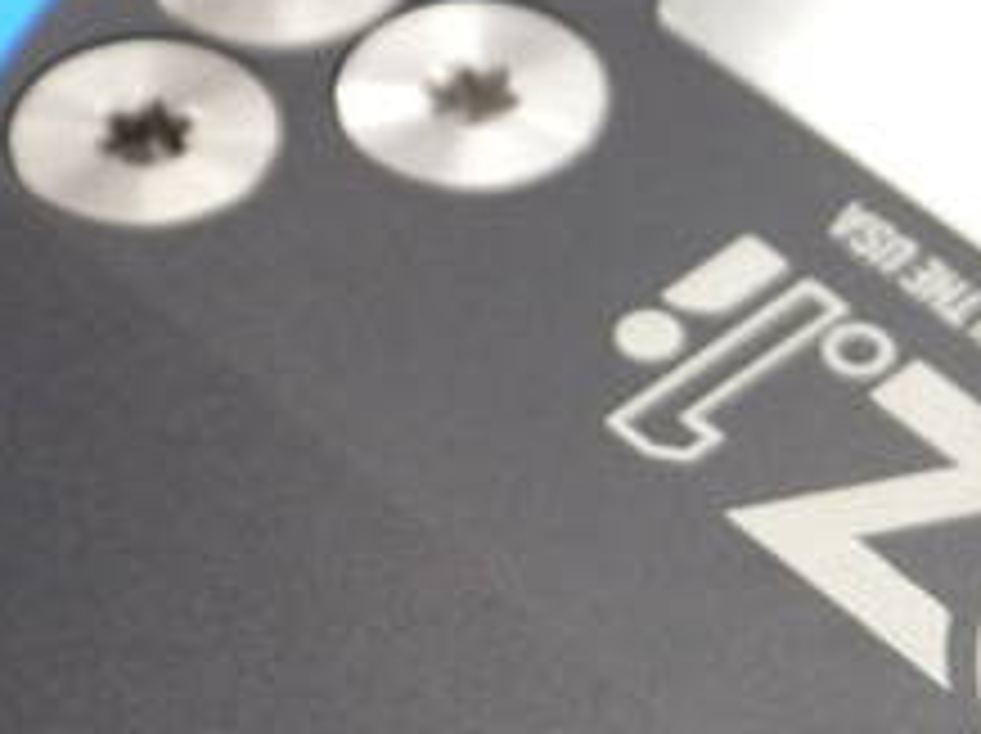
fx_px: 6483
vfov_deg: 6.5
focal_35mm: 229
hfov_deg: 8.6
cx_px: 850
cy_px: 698
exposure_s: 1/80
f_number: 5.5
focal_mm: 39
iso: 800
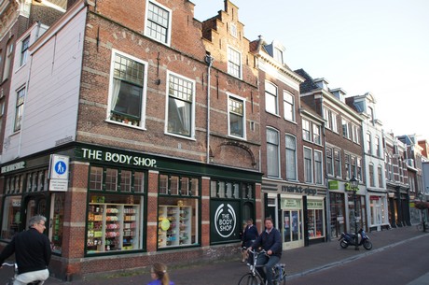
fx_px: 321
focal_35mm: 27
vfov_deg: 47.8
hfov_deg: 67.5
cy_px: 142
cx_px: 214
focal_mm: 18
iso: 100
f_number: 5.6
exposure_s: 1/60
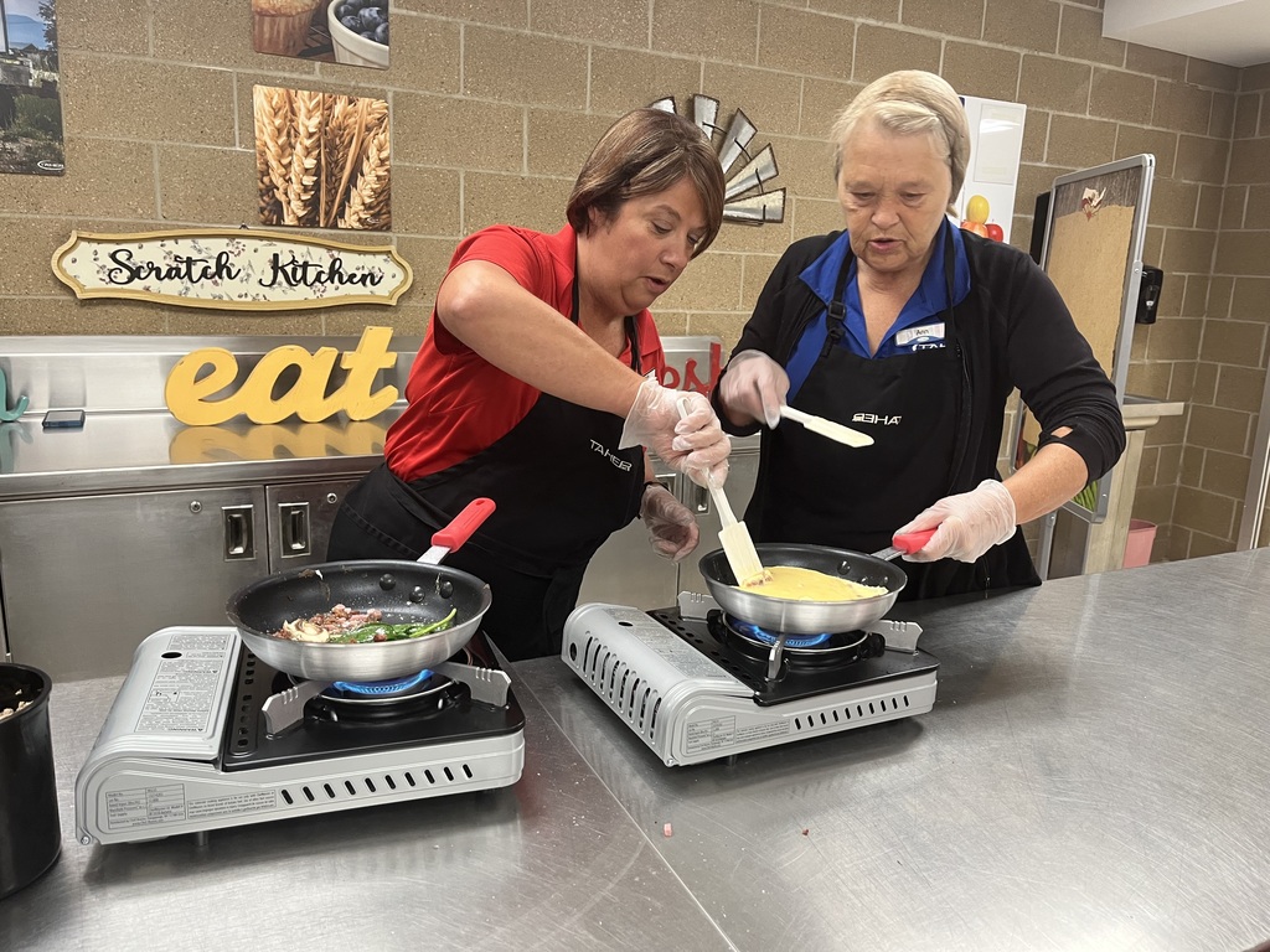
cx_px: 635
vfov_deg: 53.1
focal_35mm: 26
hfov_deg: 67.3
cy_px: 476
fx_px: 954
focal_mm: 5.1
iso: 160
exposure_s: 1/60
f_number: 1.6
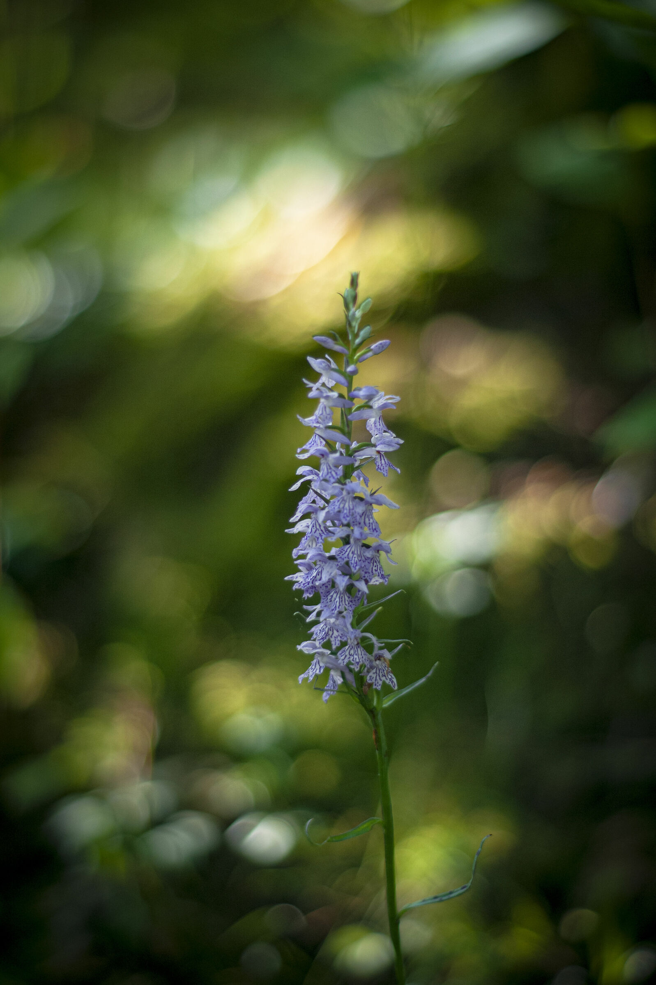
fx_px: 2874
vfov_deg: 19.5
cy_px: 492
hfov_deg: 13.0
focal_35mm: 105
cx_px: 328
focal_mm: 105
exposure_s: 1/1250
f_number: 1.8
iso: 1000
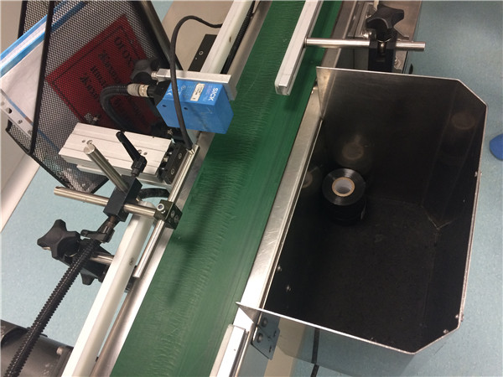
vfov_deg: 48.2
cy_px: 188
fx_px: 421
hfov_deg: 61.7
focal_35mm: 29
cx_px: 252
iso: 200
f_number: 2.2
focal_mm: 4.15
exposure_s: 1/33
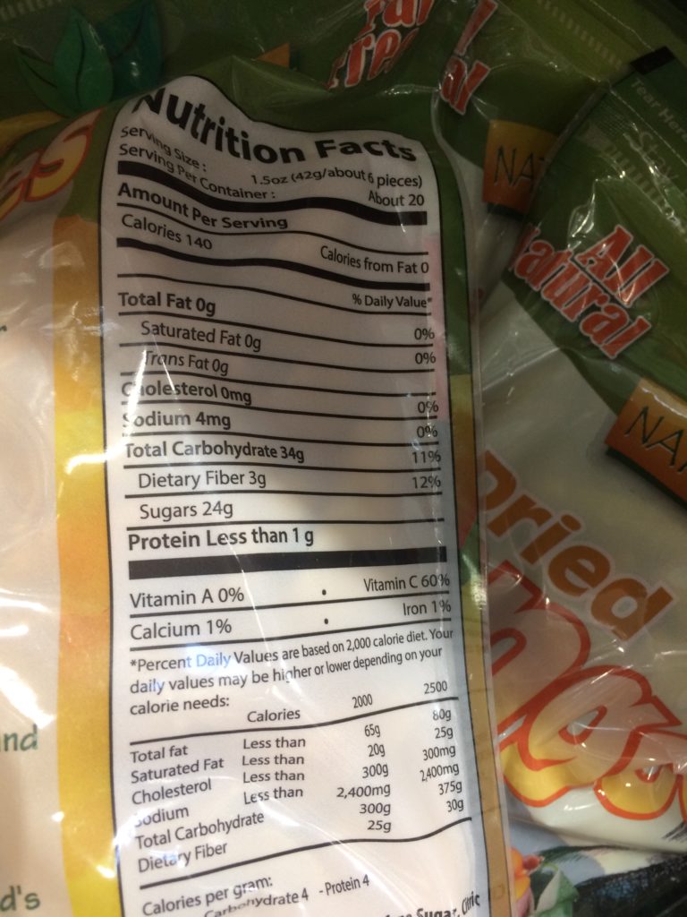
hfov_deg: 48.2
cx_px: 344
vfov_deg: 61.7
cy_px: 458
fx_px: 767
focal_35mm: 29
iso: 80
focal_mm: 4.15
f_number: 2.2
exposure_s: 1/30
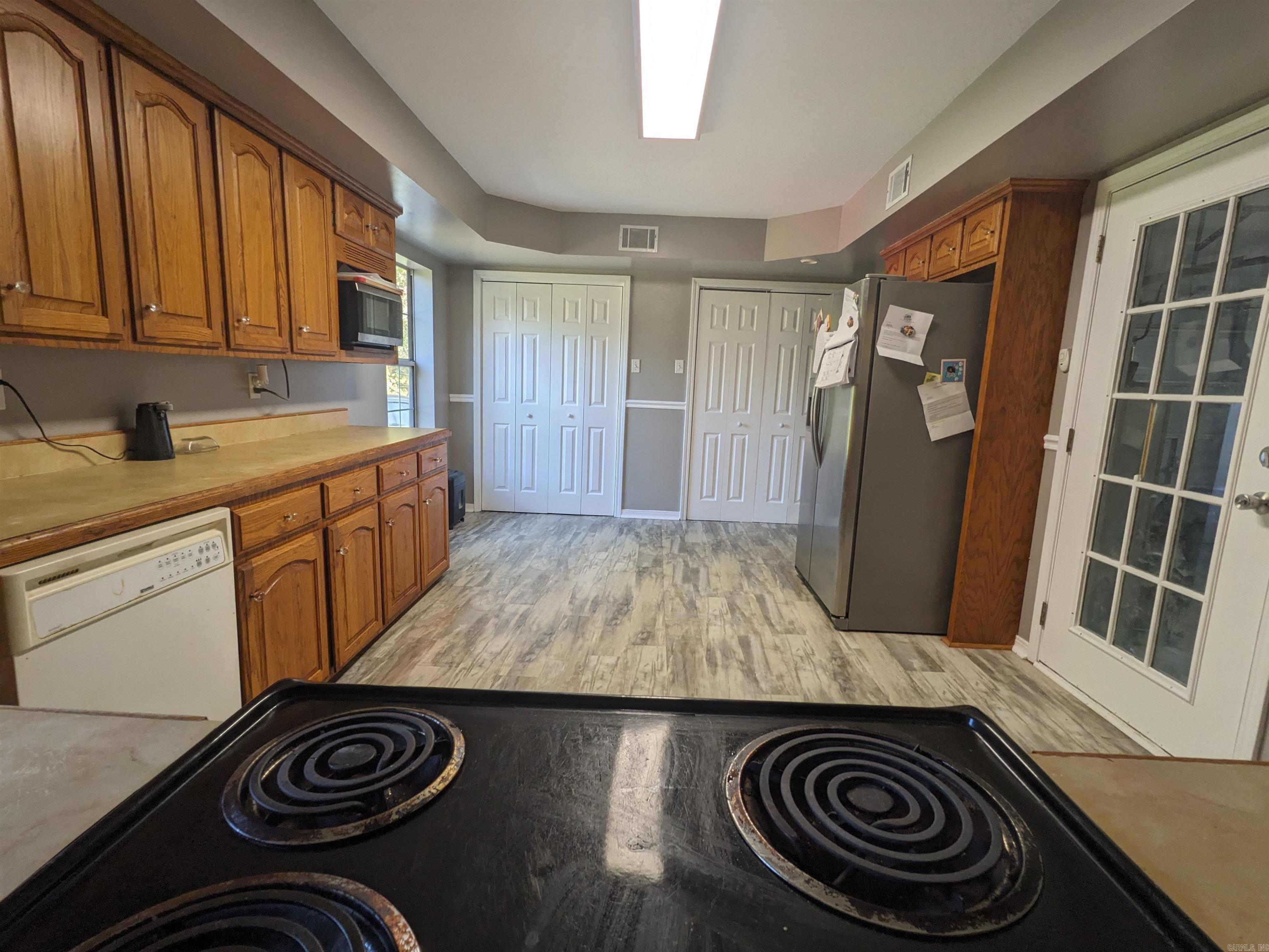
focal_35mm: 16
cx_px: 634
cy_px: 476
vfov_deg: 78.1
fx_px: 587
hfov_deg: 94.5
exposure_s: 1/24
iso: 36
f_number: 2.2
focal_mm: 2.22
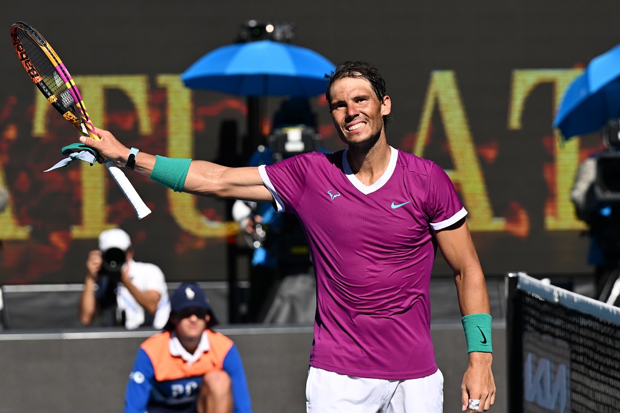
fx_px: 4132
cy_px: 206
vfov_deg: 5.7
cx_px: 310
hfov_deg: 8.6
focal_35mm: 240
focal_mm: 160
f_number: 4
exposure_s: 1/4000
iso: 200
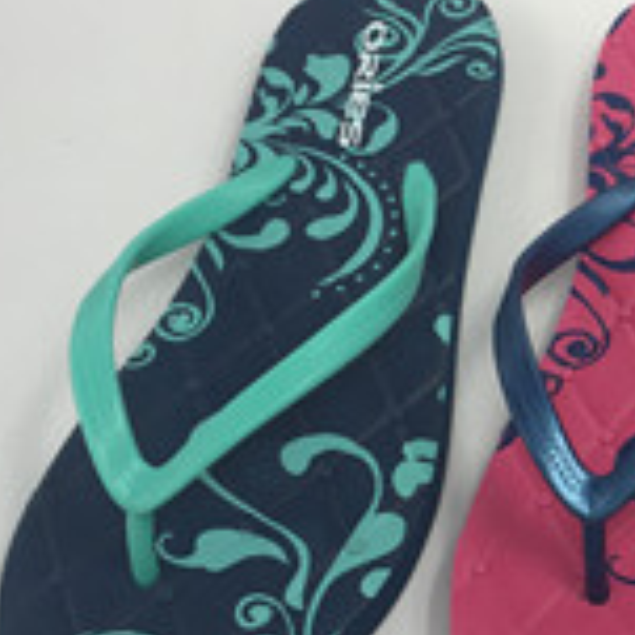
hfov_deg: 18.9
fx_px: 1764
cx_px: 820
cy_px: 452
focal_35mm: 85
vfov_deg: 20.3
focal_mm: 4.15
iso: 40
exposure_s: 1/100
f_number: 2.2
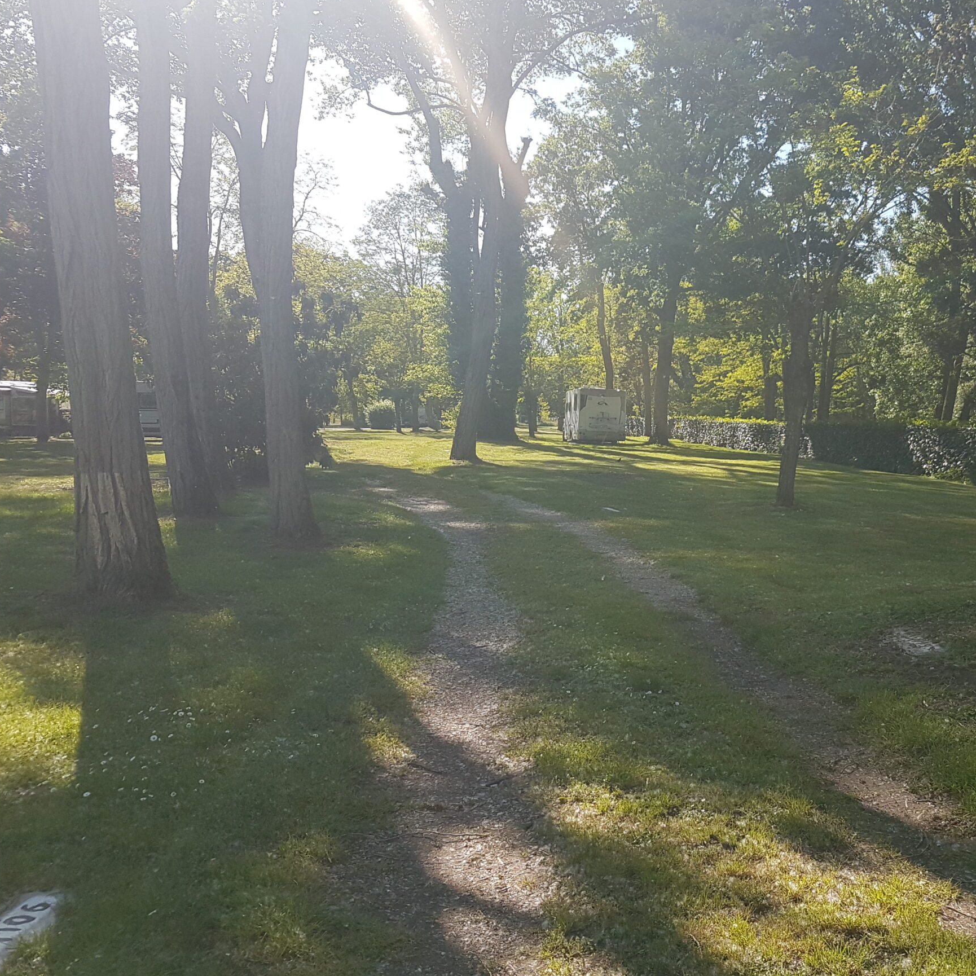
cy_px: 435
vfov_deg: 48.4
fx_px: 1085
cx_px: 669
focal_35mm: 34
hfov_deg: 47.5
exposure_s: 1/1068
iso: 40
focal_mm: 4.2
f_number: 1.7
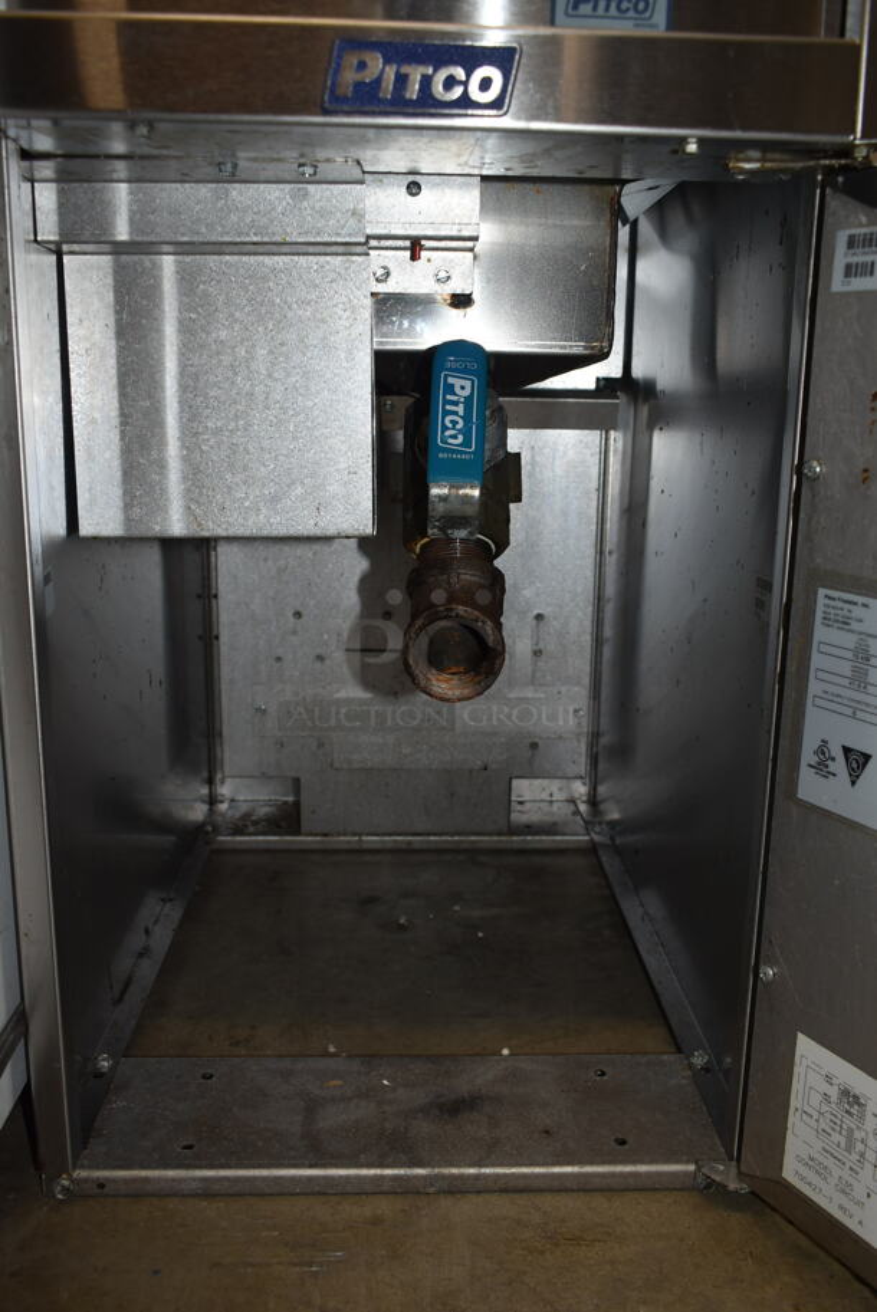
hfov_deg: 43.7
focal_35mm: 30
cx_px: 438
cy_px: 656
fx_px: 1095
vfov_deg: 61.9
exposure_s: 1/30
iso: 200
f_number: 5.6
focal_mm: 20
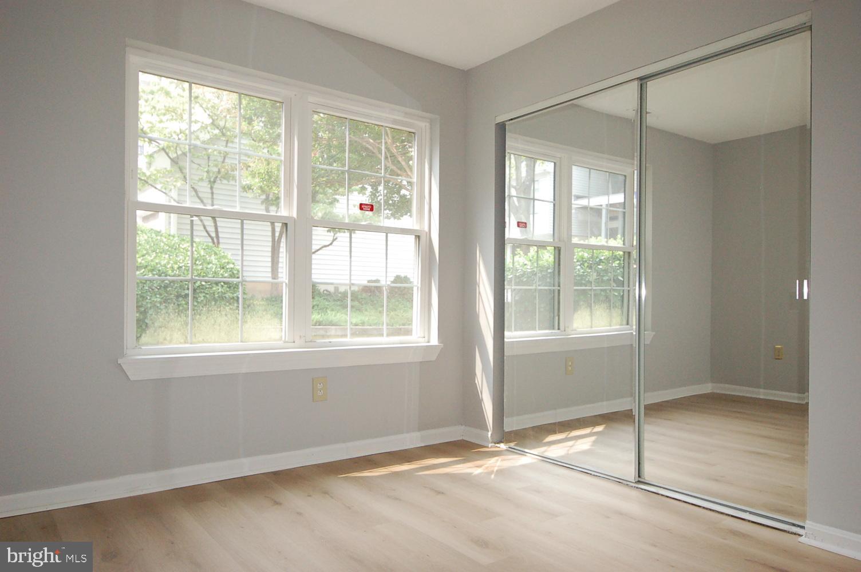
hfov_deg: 70.5
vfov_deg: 50.3
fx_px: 609
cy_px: 286
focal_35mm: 26
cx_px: 430
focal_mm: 17
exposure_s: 1/160
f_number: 5.6
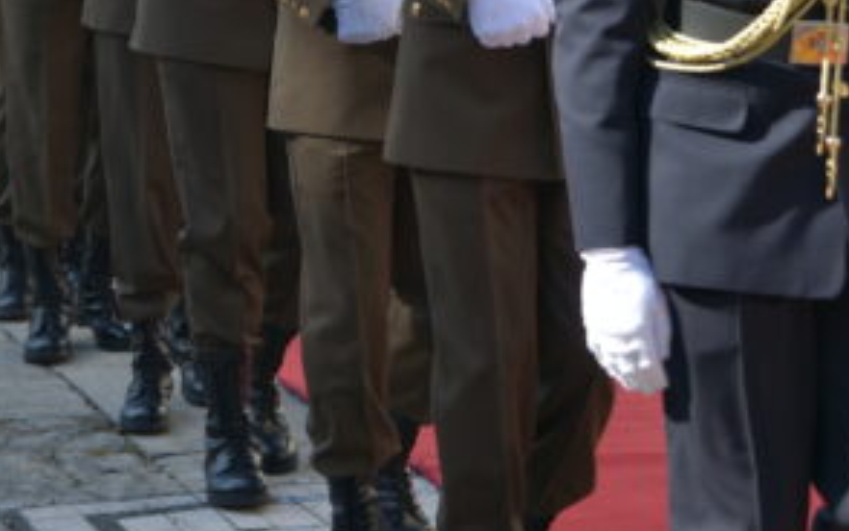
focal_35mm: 164
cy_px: -123
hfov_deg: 12.8
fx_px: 3796
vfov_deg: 7.9
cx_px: 436
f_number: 5.6
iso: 110
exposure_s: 1/320
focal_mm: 68
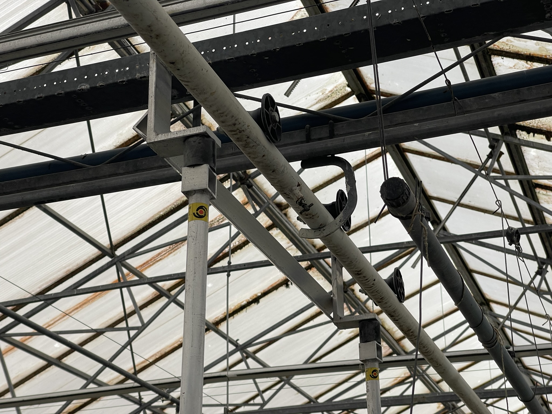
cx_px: 276
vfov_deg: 22.9
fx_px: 1021
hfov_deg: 30.3
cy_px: 207
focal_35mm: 64
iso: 20
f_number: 2.2
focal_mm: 7.5
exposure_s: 1/217
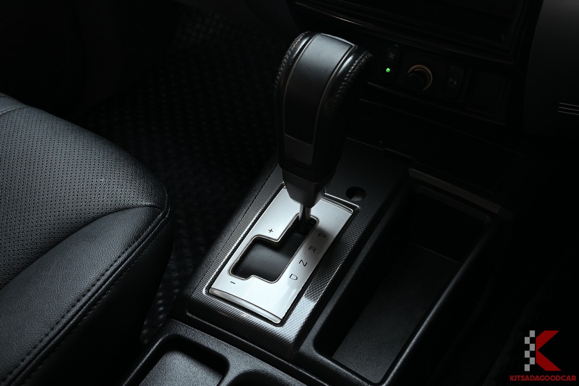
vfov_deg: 34.2
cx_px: 290
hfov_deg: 49.6
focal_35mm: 39
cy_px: 193
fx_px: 627
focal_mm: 26
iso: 280
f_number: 5.6
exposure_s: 1/20
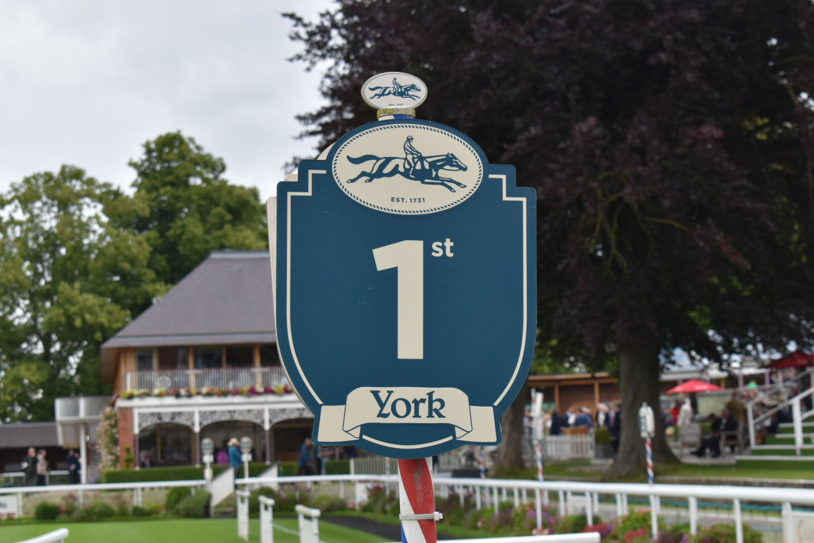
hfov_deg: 23.8
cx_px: 418
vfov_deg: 16.0
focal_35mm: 86
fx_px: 1934
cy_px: 281
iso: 320
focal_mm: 55
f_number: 8
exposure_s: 1/250
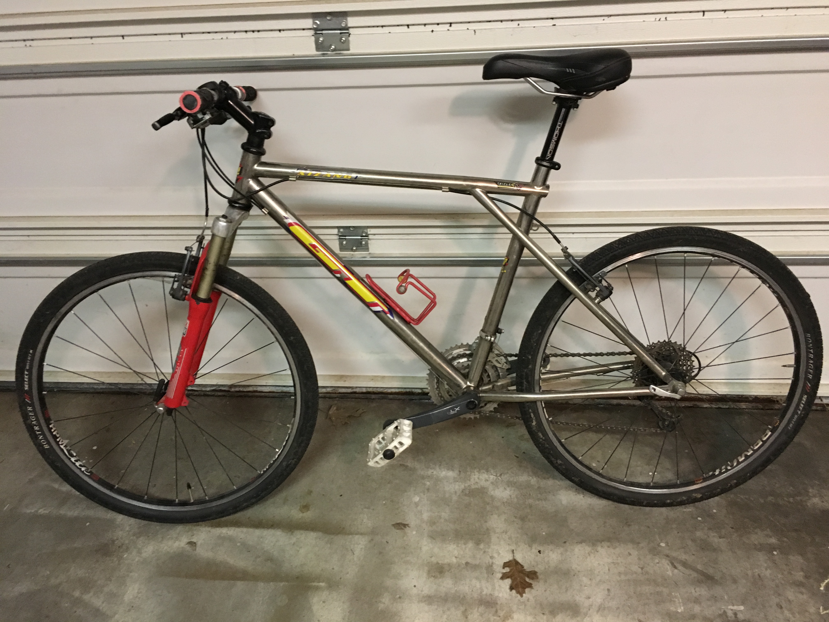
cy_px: 311
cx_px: 414
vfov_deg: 48.2
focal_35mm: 29
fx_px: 695
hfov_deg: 61.7
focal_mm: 4.15
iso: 400
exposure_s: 1/15
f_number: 2.2
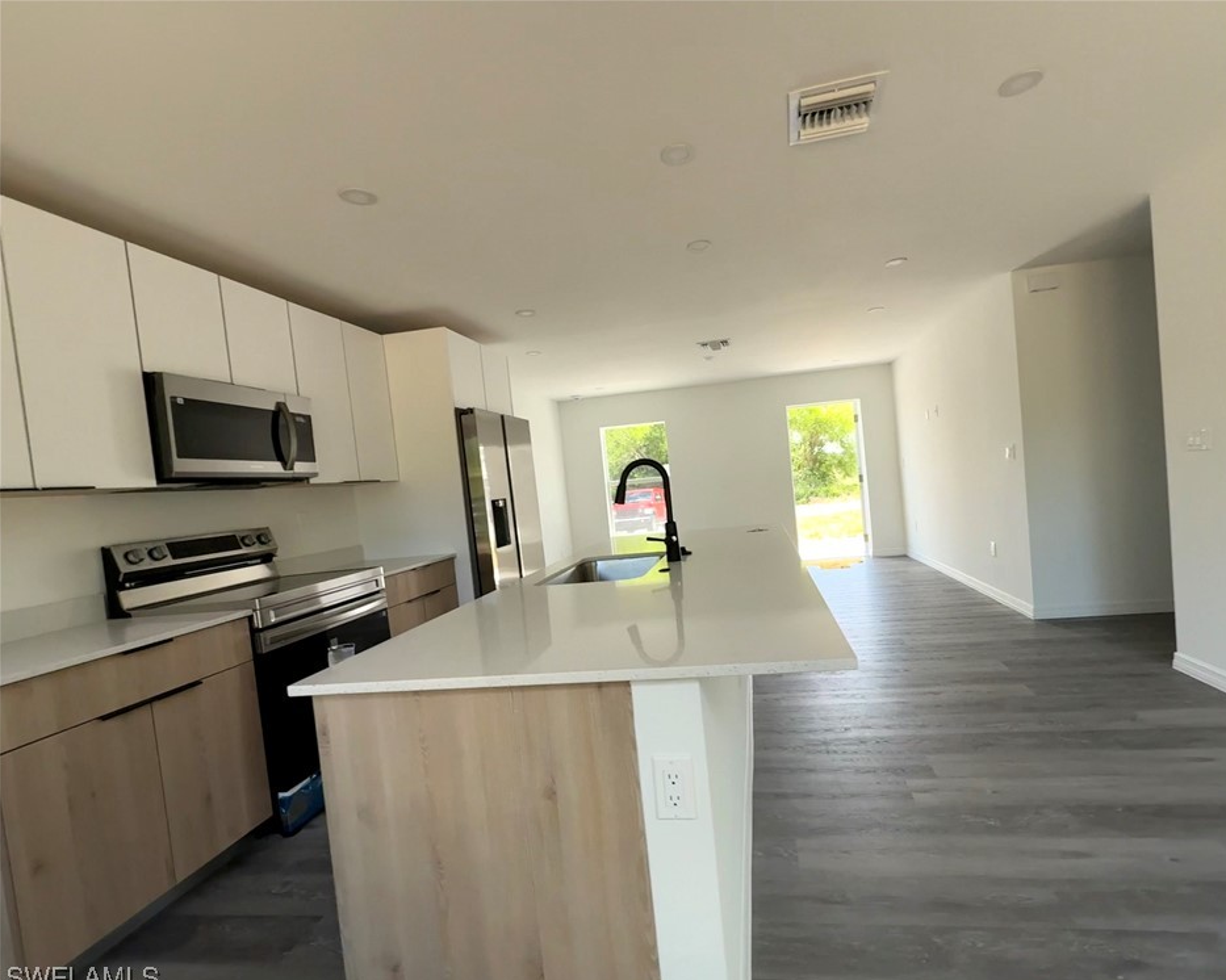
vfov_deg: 84.0
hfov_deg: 96.5
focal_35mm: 15
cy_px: 503
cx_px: 671
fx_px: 544
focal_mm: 2.22
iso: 16
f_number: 2.2
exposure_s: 1/155
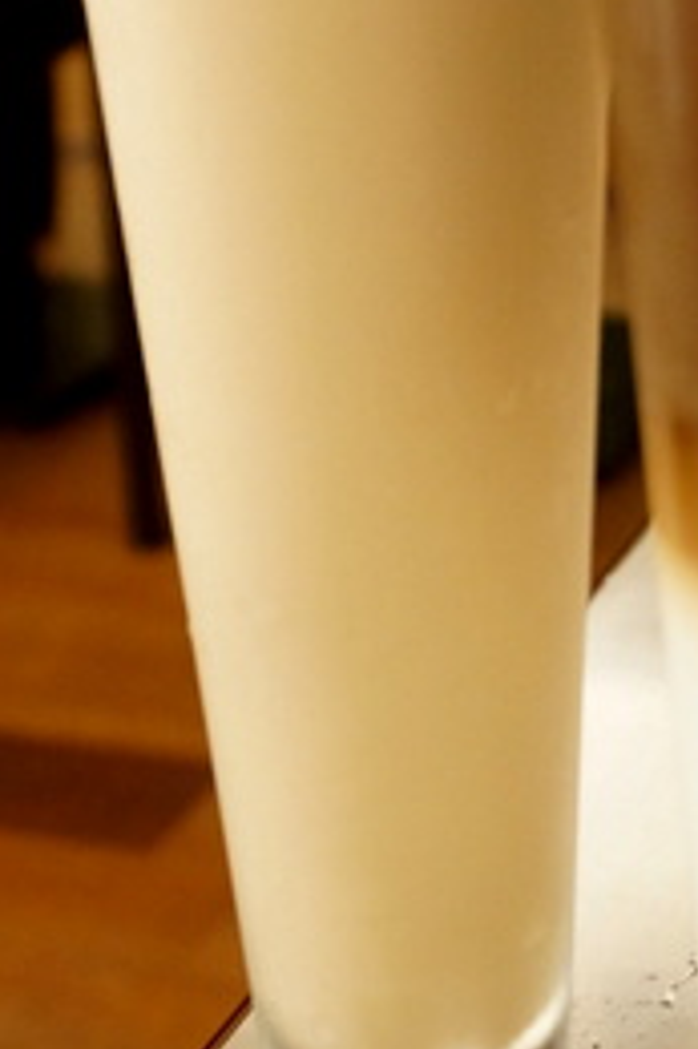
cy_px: 480
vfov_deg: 22.1
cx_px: 658
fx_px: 2686
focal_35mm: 92
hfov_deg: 14.6
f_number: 4.5
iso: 1600
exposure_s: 1/6
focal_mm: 25
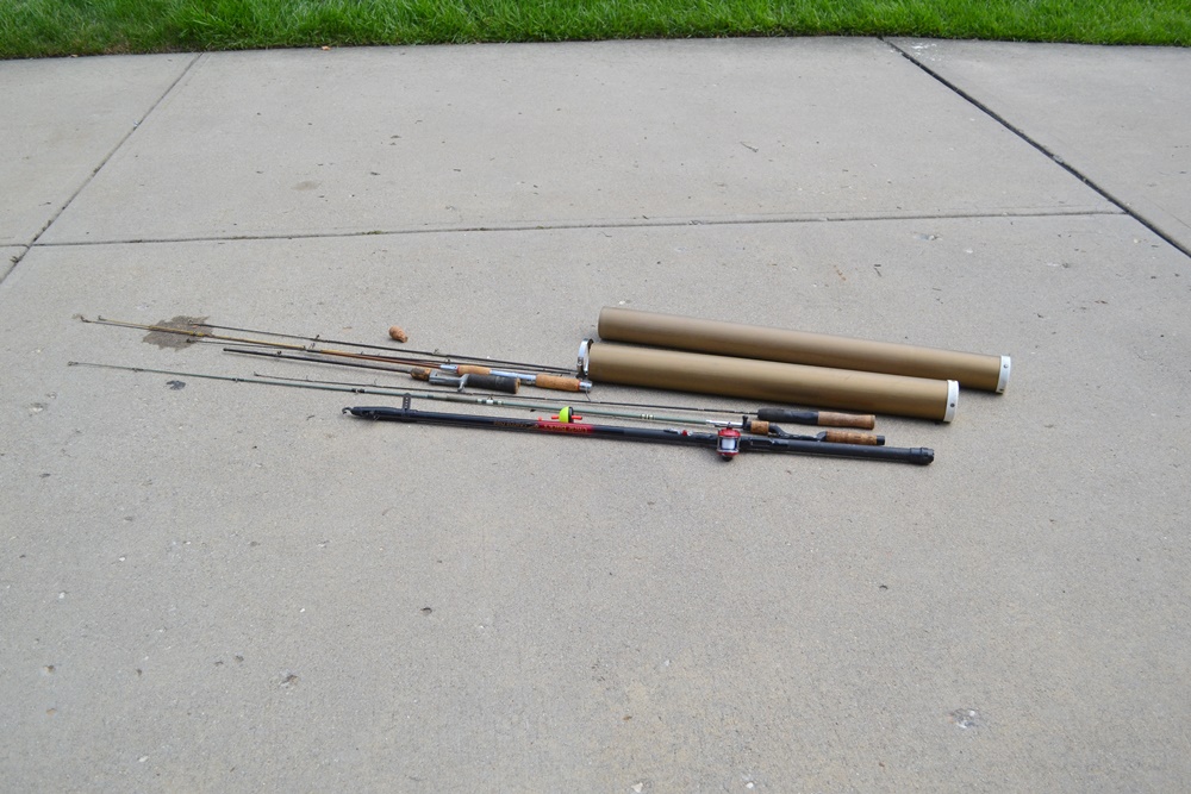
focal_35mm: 33
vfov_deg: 40.0
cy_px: 397
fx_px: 1092
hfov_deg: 57.2
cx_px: 596
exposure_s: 1/1250
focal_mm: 22
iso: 400
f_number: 5
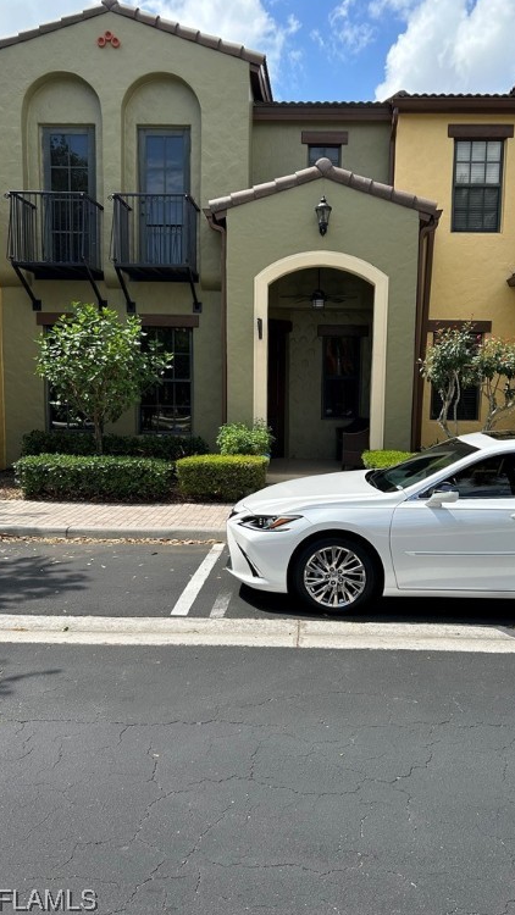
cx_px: 299
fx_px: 704
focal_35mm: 29
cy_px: 459
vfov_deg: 66.1
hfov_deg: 40.1
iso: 50
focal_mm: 5.7
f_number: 1.5
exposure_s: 1/2353
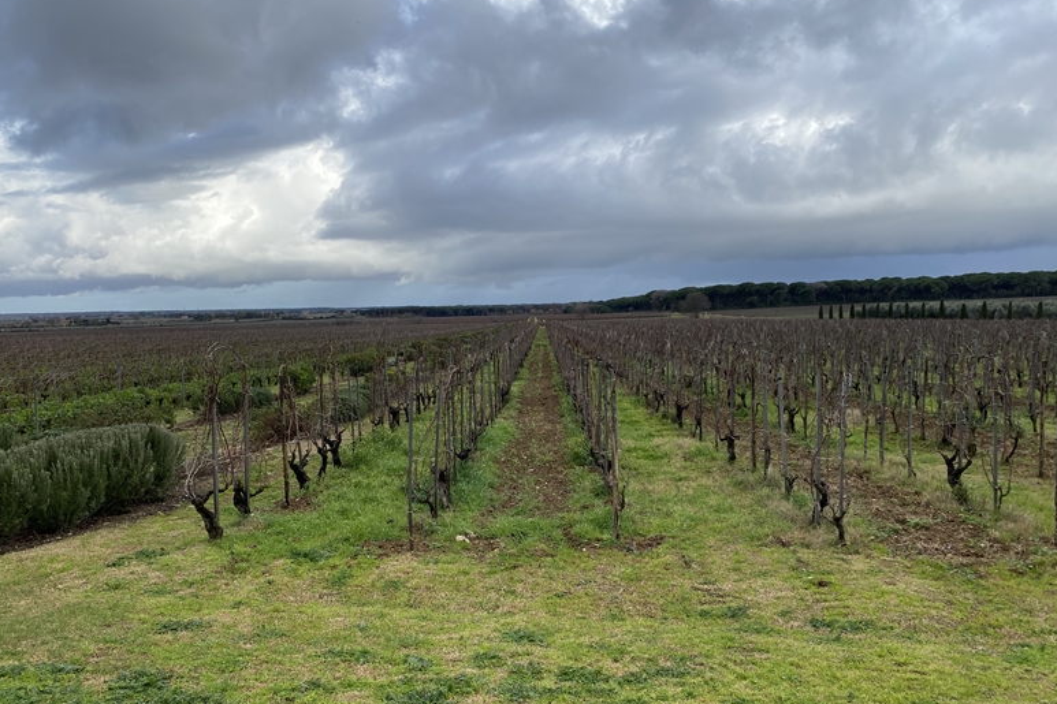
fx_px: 822
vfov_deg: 46.4
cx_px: 514
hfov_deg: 65.5
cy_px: 368
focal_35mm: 28
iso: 32
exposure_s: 1/1678
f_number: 1.8
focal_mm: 4.25
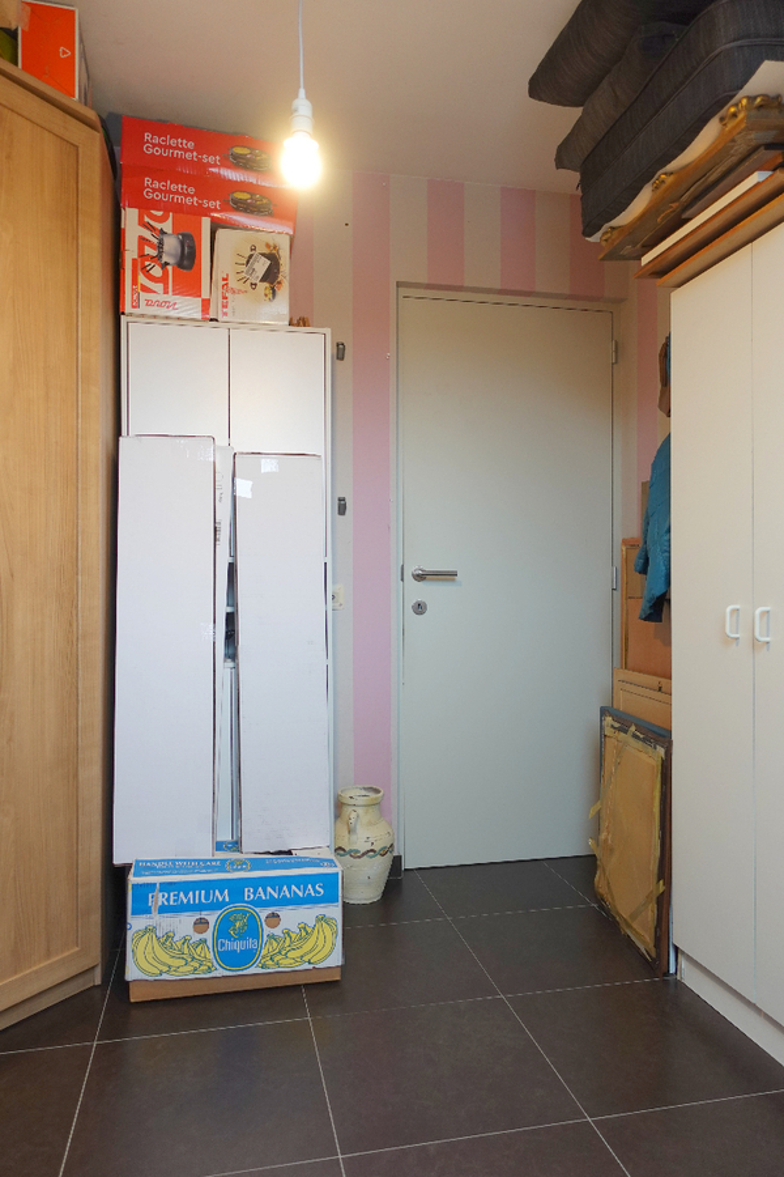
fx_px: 784
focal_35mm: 24
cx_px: 392
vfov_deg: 73.7
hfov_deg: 53.1
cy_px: 588
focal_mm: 8.8
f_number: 1.8
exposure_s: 1/30
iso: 160
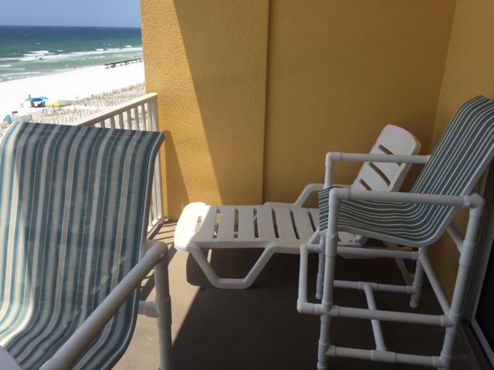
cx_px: 247
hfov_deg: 61.7
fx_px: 414
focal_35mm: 29
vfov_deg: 48.2
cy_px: 185
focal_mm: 4.15
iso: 32
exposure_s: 1/2475
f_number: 2.2
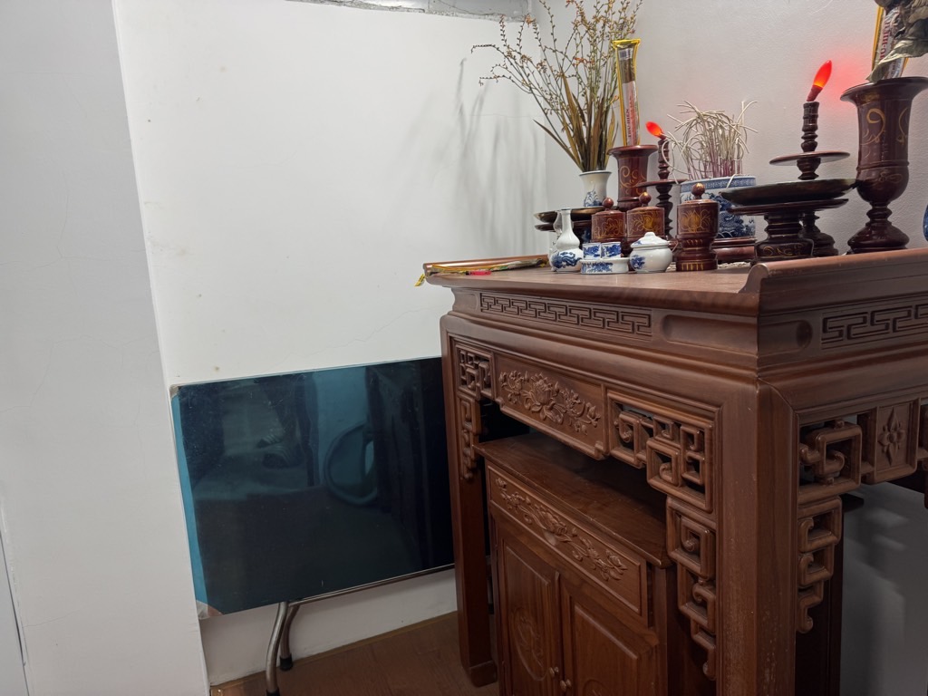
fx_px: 643
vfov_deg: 56.8
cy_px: 348
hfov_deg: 71.6
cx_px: 464
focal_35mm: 24
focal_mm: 6.76
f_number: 1.78
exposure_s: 1/50
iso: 100
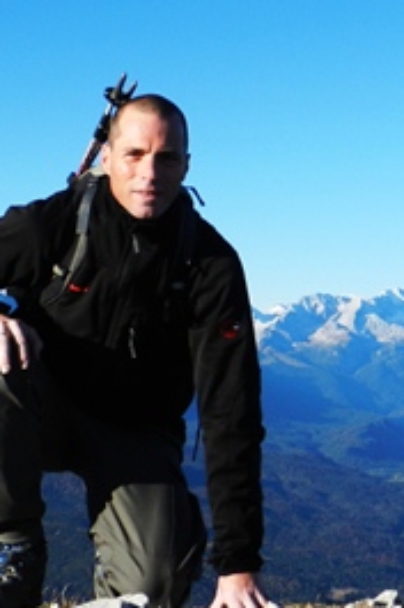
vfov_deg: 24.1
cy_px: 112
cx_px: 259
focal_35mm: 83
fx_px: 1401
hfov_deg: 16.4
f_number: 3.8
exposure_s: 1/1250
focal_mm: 5.9
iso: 160
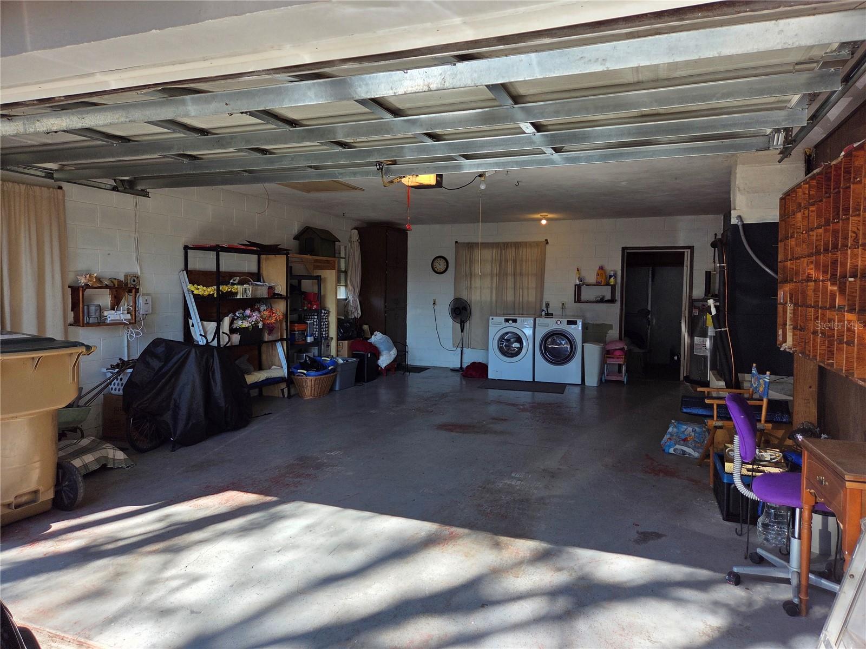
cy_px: 324
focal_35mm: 23
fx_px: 575
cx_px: 433
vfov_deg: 58.9
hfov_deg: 73.9
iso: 25
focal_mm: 5.4
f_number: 1.8
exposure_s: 1/169
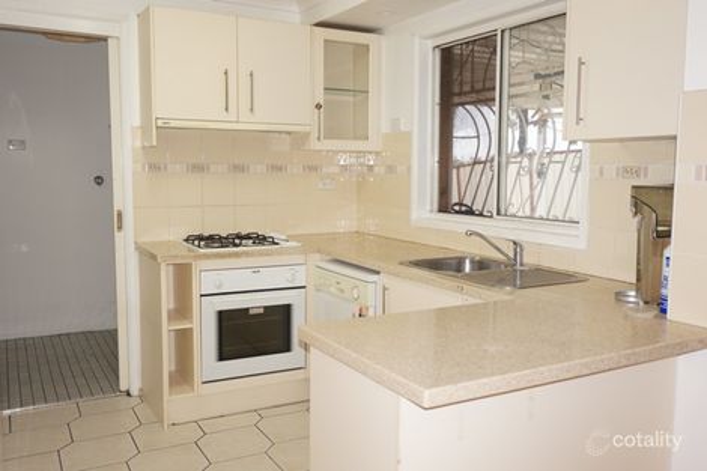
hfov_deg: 59.5
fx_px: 618
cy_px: 236
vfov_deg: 41.7
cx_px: 354
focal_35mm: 32
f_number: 4
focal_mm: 21
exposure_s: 1/60
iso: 400
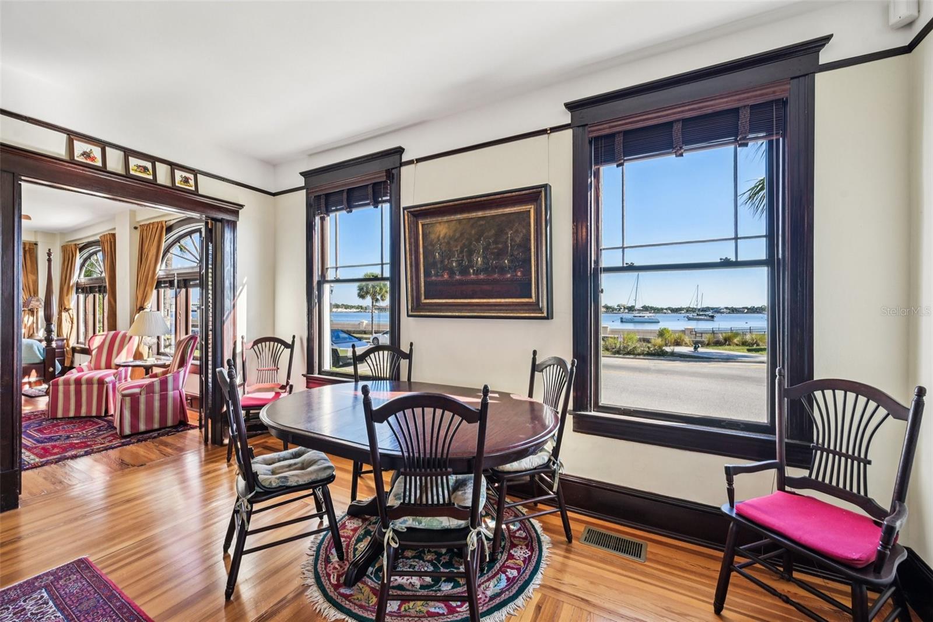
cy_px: 311
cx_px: 466
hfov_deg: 104.3
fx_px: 363
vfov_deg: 81.2
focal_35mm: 14
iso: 100
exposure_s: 1/45
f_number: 8
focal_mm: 14
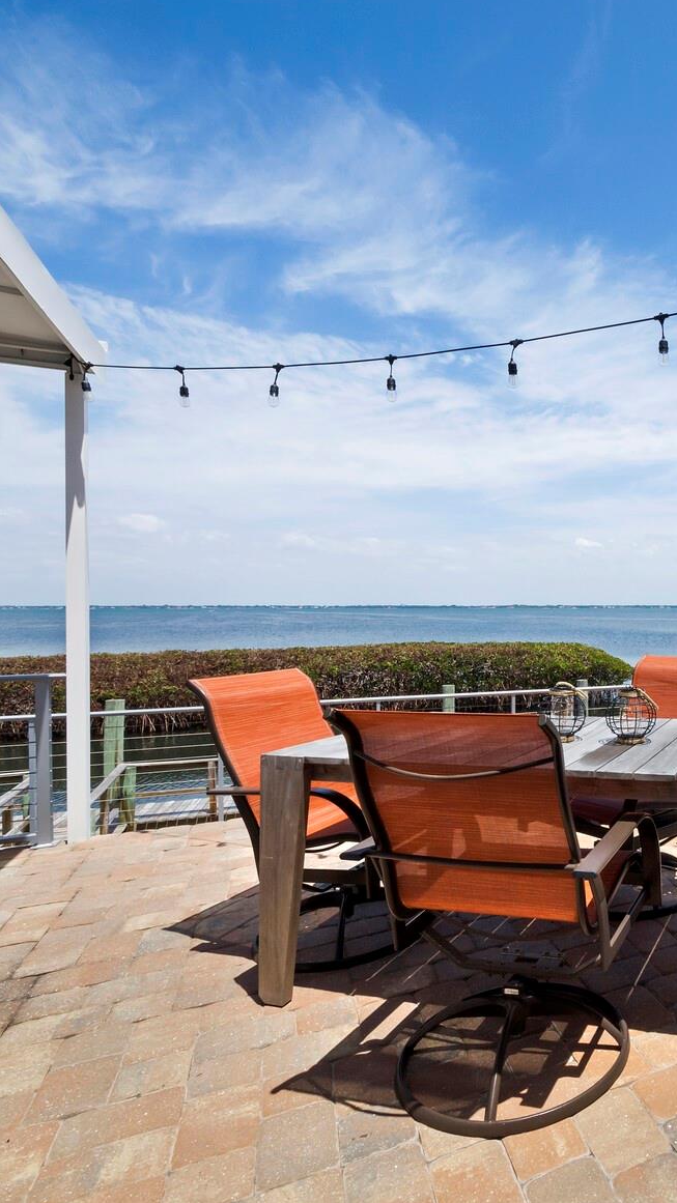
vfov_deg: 83.8
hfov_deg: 45.2
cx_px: 678
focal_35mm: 21
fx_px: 670
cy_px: 608
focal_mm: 7
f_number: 11
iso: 400
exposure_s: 1/400
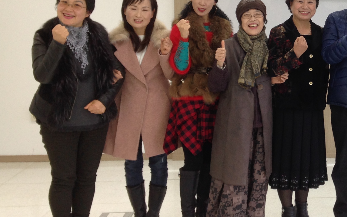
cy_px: 52
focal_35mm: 70
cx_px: 325
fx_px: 662
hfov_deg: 28.1
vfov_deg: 18.5
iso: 50
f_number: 2.4
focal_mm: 4.12
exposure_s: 1/24
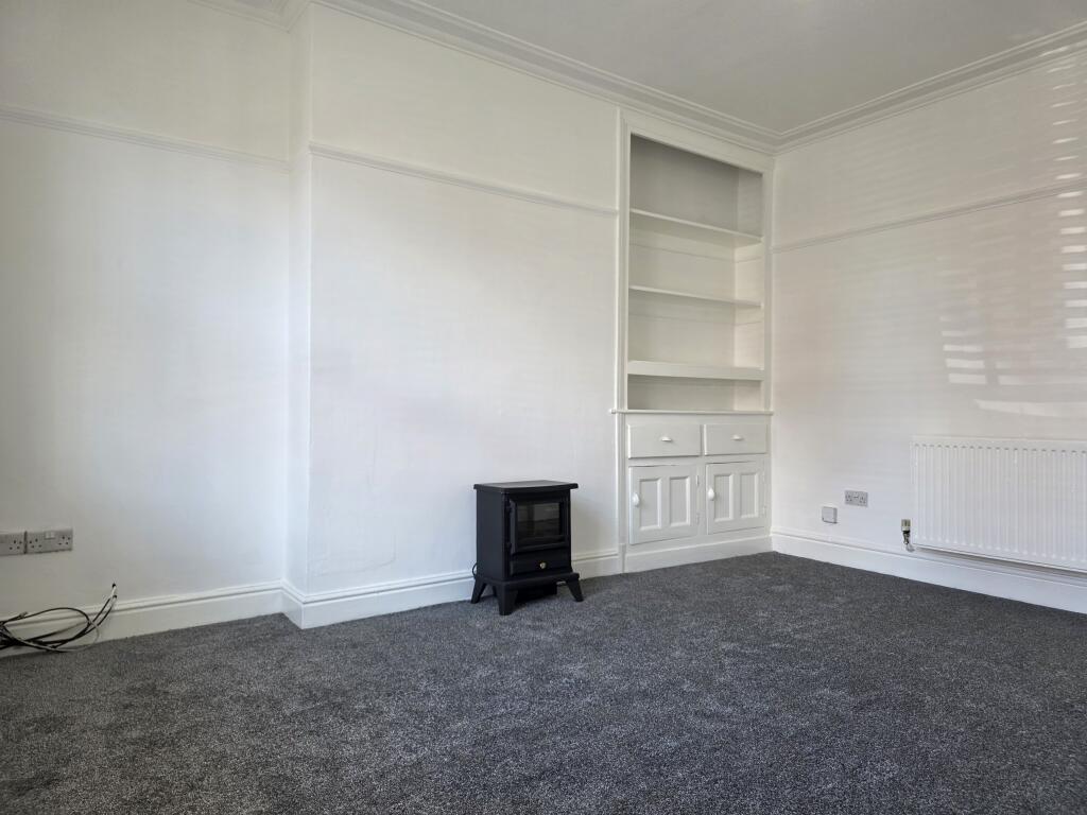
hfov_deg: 73.9
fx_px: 722
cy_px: 408
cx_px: 544
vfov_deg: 58.9
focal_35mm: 23
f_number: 1.7
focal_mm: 6.3
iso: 125
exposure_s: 1/100
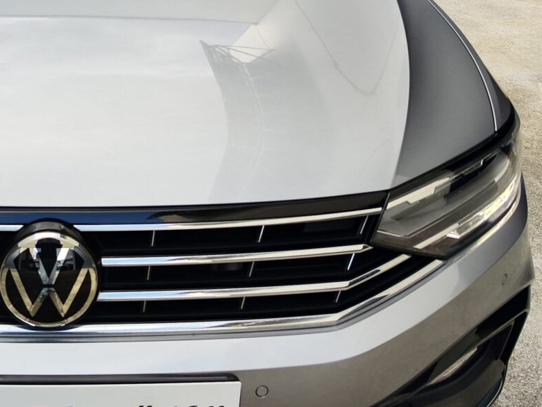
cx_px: 44
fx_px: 830
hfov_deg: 34.0
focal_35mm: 53
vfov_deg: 27.3
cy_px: 130
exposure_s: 1/122
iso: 50
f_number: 1.69
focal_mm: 7.01
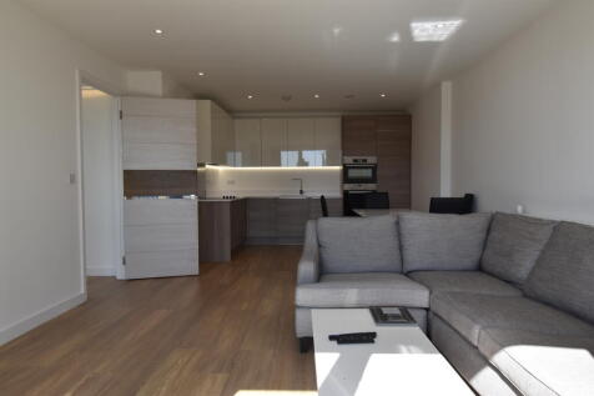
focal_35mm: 24
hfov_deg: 73.8
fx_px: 396
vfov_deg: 53.1
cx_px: 297
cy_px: 198
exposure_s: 1/250
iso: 400
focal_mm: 16
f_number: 8
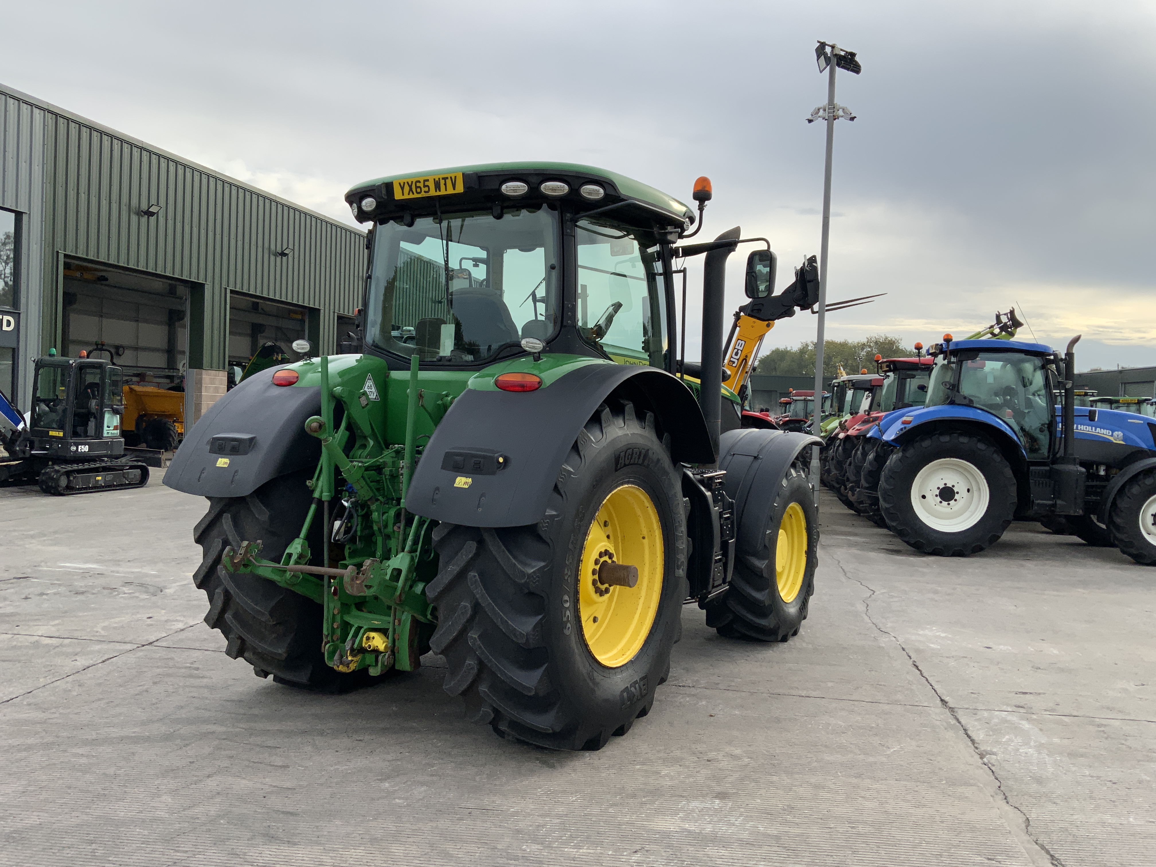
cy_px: 434
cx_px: 578
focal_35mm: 29
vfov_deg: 48.2
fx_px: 968
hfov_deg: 61.7
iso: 16
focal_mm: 3
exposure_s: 1/883
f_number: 1.8
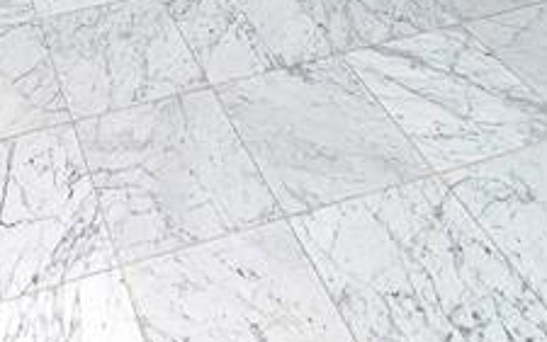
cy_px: -371
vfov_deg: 17.4
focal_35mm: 49
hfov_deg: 37.7
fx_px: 731
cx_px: 34
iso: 100
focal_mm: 2.2
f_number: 2.2
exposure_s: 1/60
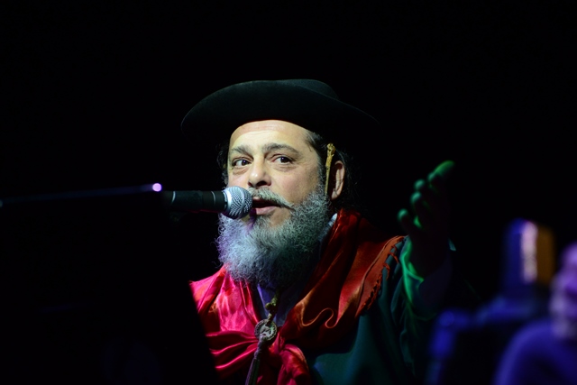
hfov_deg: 10.3
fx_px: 3206
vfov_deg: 6.9
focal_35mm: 200
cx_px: 288
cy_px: 192
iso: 2000
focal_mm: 200
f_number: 6.3
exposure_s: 1/500
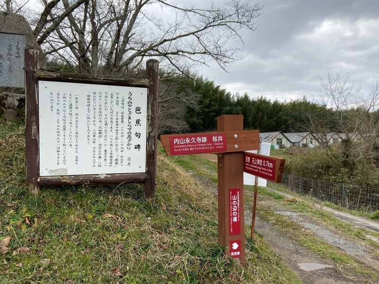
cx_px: 190
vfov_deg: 53.1
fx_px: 285
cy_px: 142
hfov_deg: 67.3
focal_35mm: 26
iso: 32
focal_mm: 4.25
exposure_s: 1/920
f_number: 1.8
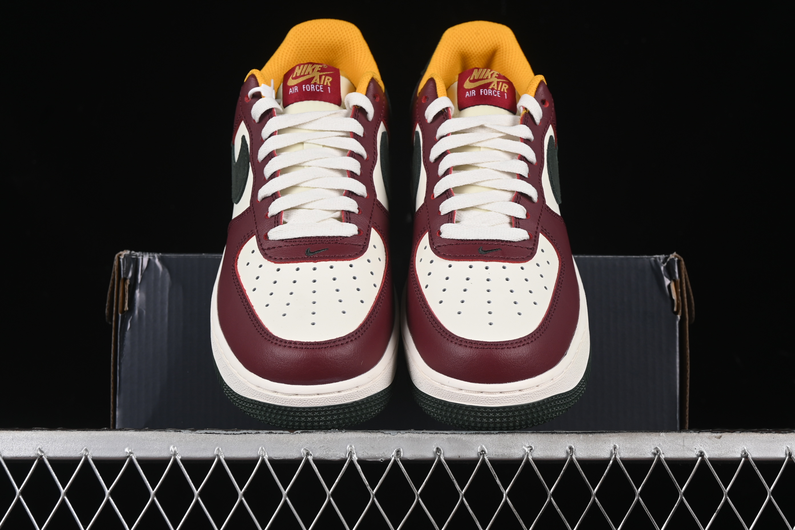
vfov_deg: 18.2
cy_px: 265
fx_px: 1656
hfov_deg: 27.0
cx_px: 398
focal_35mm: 75
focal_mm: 50
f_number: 8
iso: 160
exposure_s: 1/80
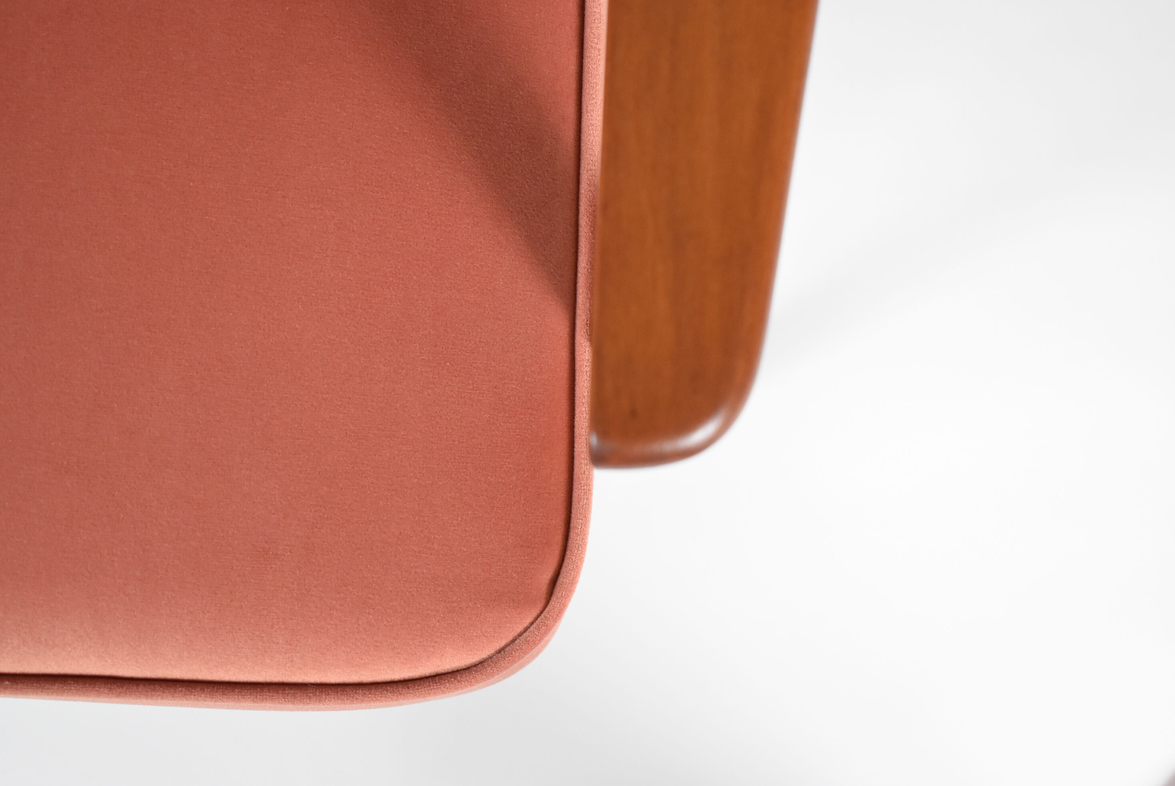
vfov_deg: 23.4
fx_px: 1895
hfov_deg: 34.5
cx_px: 591
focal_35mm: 58
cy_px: 392
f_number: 4.8
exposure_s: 1/125
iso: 1800
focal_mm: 38
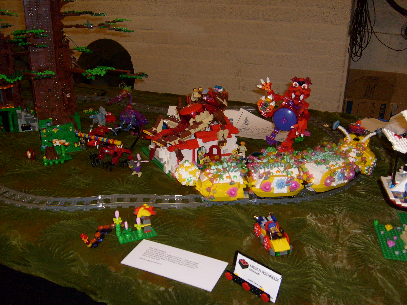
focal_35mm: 35
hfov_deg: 52.6
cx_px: 204
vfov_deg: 40.7
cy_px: 152
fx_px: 412
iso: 100
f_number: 2.8
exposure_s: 1/45
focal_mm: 5.8
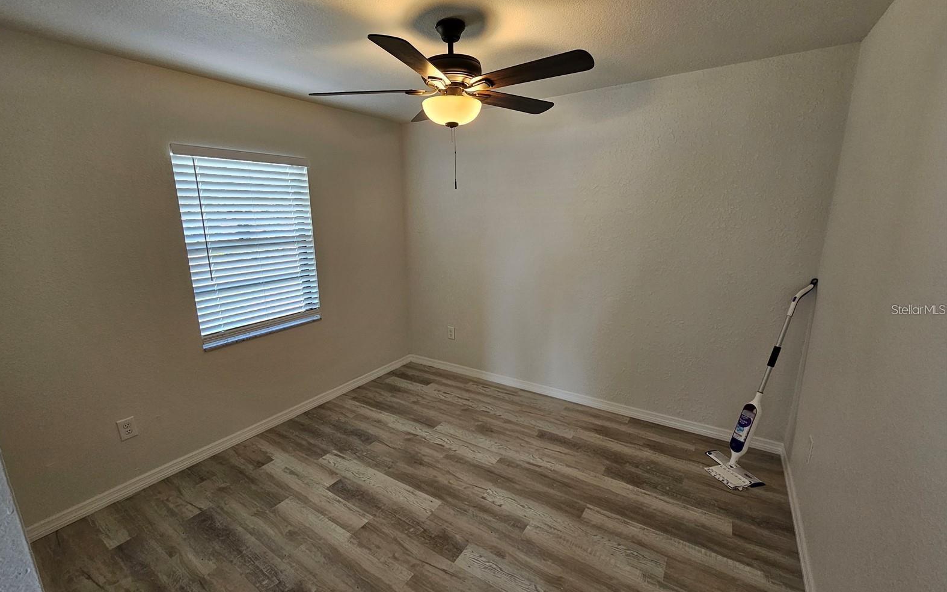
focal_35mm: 14
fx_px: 361
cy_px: 309
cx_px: 467
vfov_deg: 78.6
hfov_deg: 105.3
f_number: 2.2
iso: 100
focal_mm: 2.2
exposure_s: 1/60
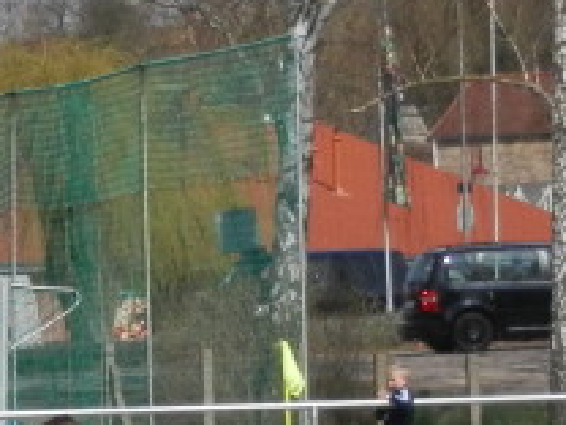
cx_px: -544
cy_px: 398
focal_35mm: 572
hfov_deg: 3.4
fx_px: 9353
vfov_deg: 2.6
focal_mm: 20.9
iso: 80
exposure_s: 1/500
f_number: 5.2
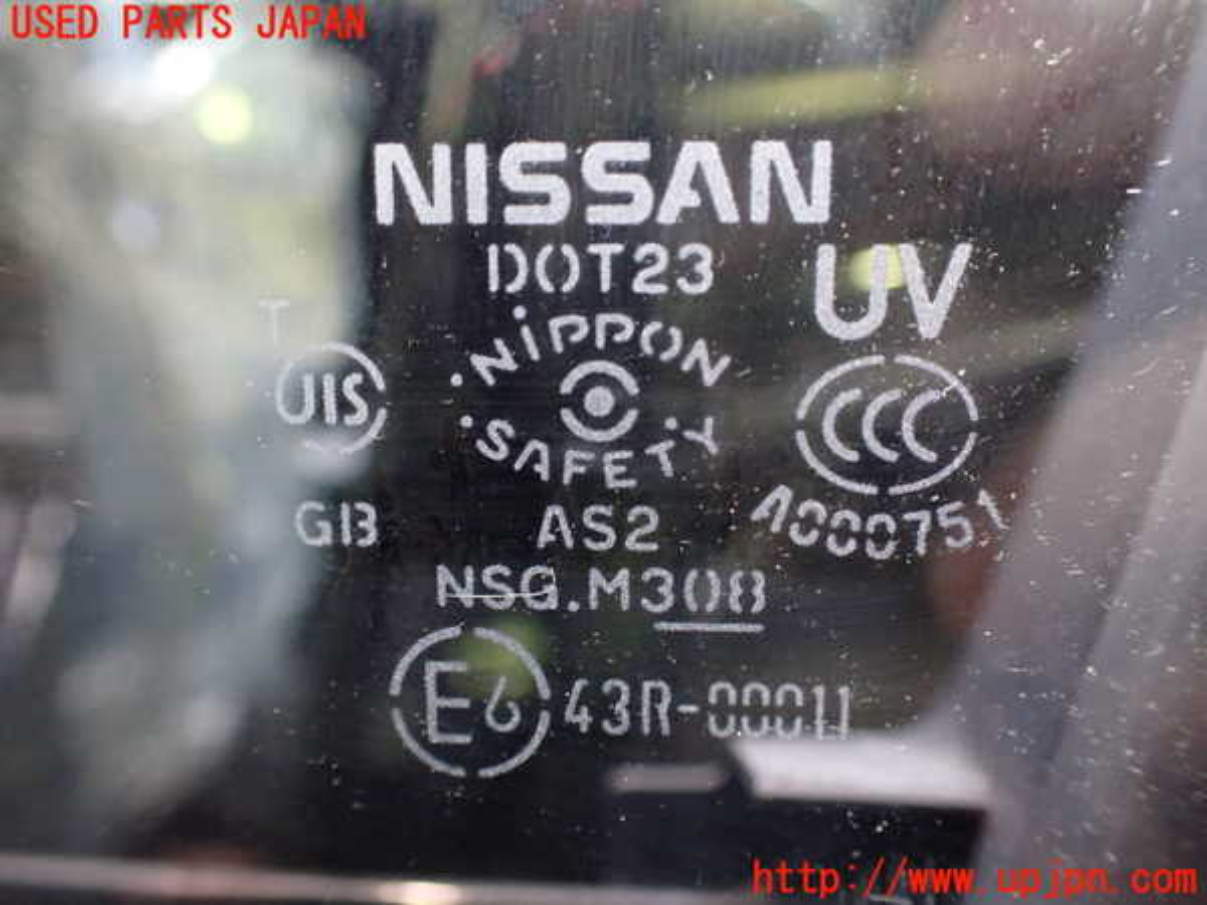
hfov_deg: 60.0
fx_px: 1046
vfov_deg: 46.8
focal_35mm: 30
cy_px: 452
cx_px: 604
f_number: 2.3
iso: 800
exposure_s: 1/40
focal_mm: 5.4
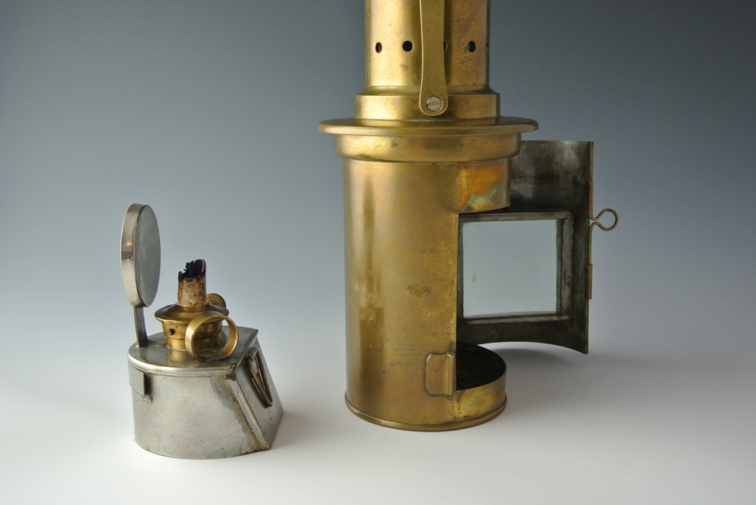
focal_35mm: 39
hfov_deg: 49.5
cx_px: 378
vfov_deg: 34.3
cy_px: 252
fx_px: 820
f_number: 4
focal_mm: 14.5
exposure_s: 1/80
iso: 400
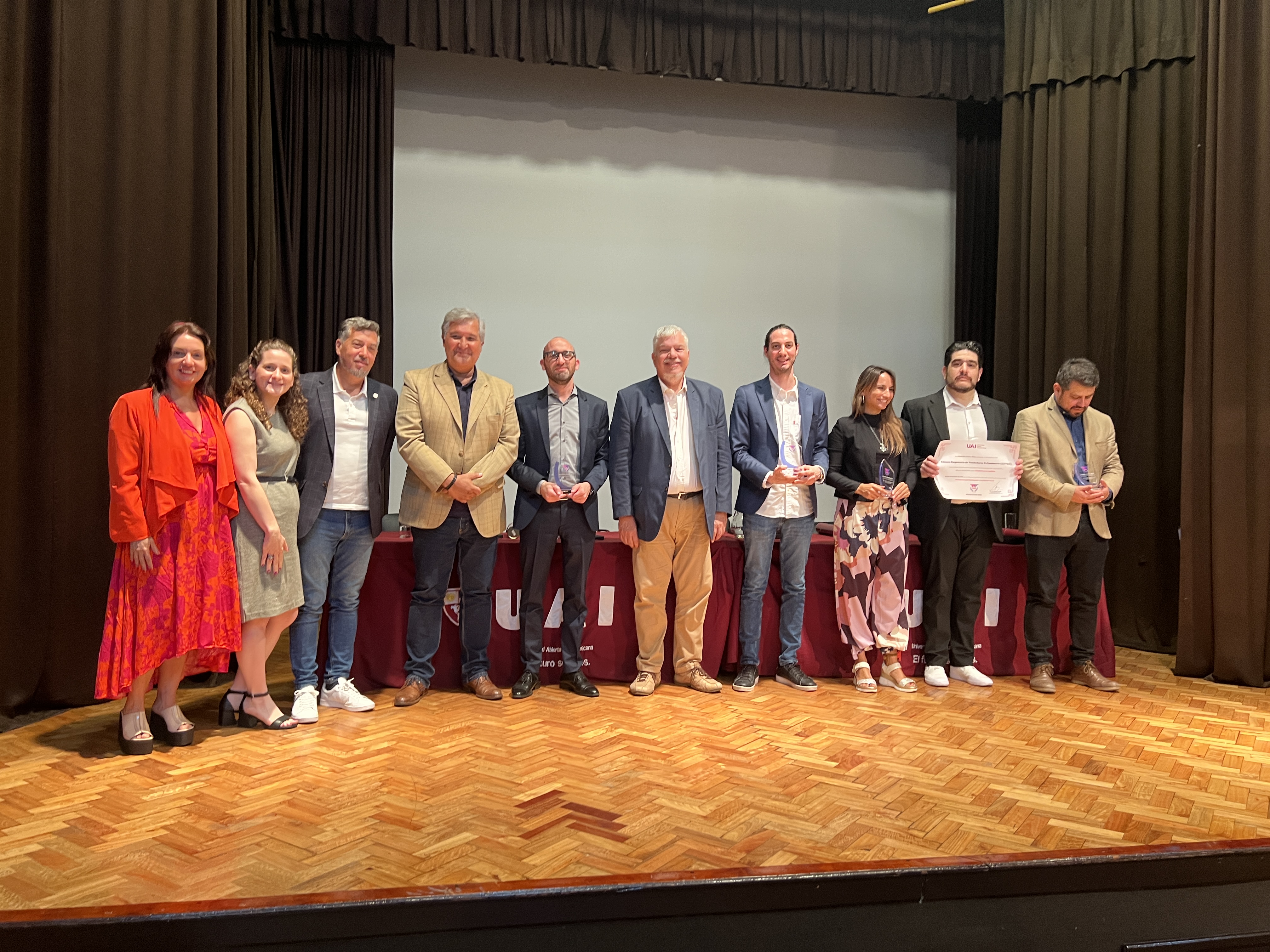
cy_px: 476
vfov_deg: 53.1
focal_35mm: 26
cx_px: 635
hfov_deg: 67.3
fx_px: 954
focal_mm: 5.7
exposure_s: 1/50
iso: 200
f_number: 1.5
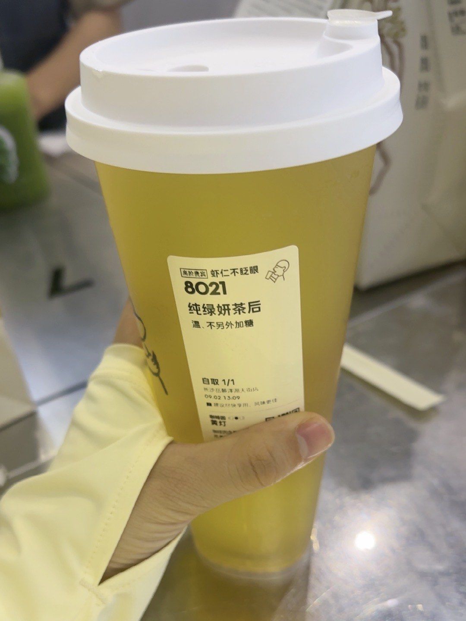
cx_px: 233
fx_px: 987
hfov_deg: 26.6
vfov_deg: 34.9
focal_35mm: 55
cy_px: 310
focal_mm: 6.86
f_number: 1.78
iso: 125
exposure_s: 1/100
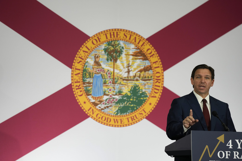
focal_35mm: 191
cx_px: 121
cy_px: 80
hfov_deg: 10.8
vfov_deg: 7.2
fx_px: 1284
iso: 640
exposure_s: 1/640
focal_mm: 191
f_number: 2.8
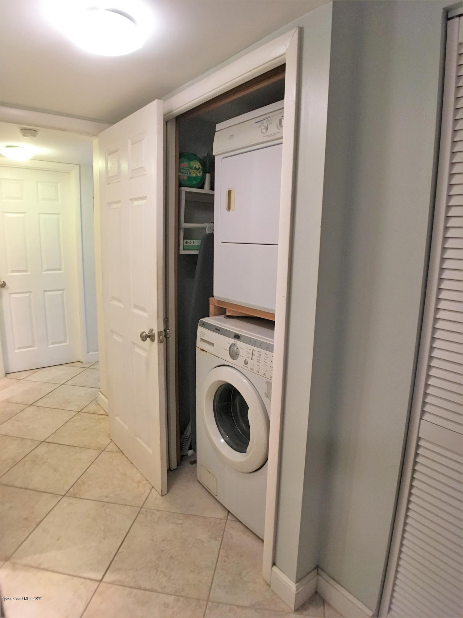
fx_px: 517
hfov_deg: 48.2
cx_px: 232
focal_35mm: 29
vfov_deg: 61.7
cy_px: 309
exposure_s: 1/30
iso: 160
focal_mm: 4.15
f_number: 2.2
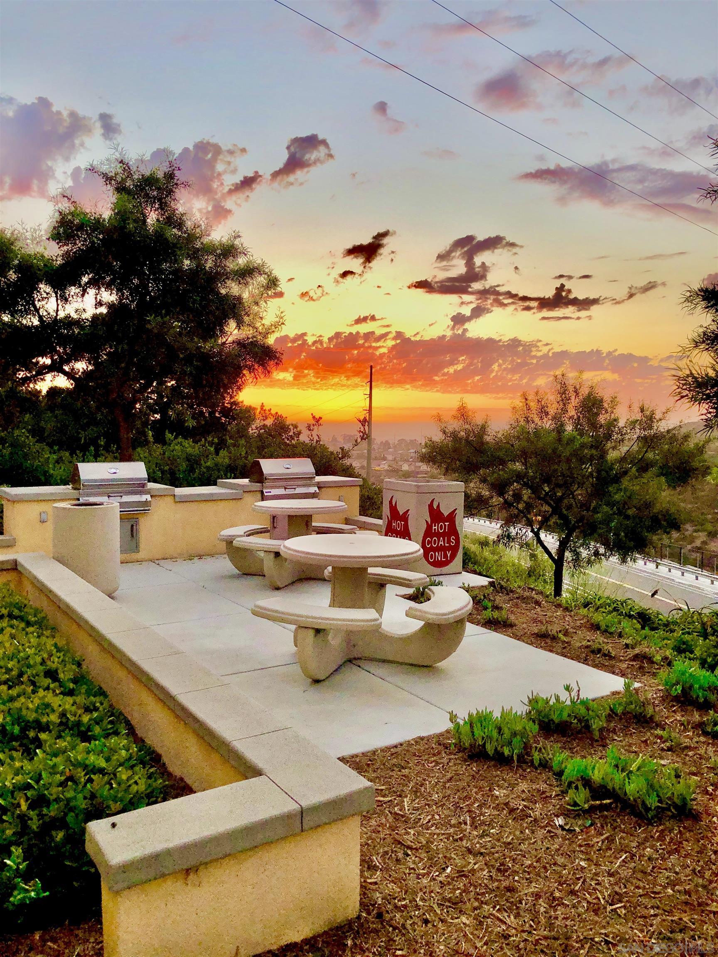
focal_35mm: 28
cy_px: 478
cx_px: 359
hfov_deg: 49.7
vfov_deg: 63.4
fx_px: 774
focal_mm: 3.99
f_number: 1.8
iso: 50
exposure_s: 1/120
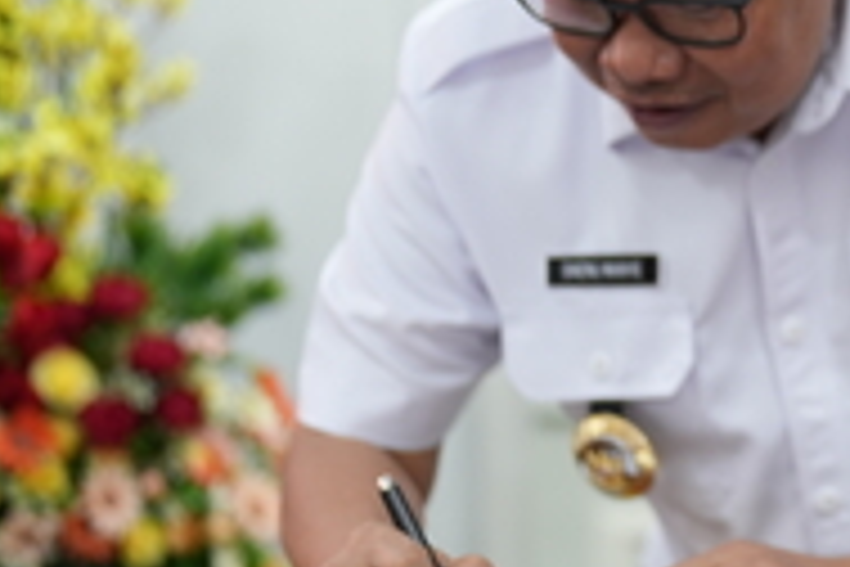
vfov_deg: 8.6
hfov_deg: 12.4
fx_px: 3754
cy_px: 68
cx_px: 1219
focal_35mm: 159
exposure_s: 1/50
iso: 250
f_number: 1.4
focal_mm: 50
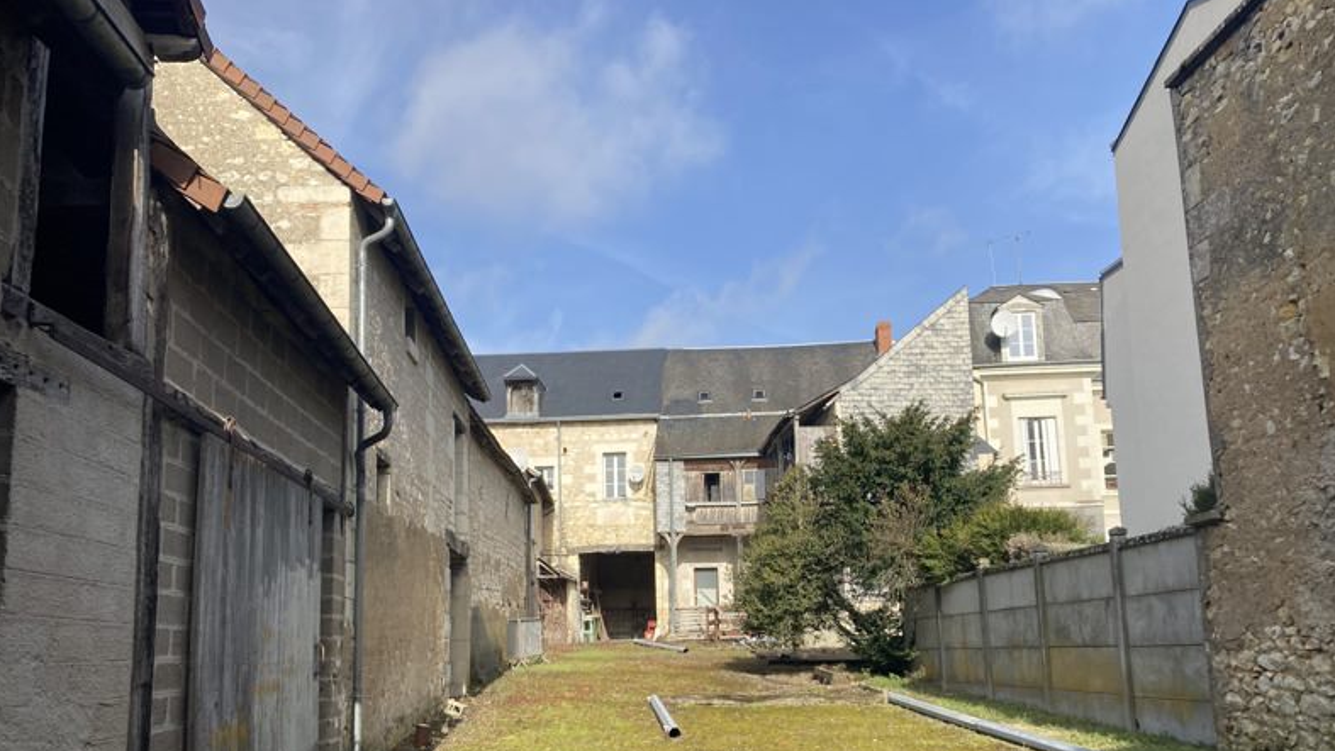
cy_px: 495
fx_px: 1098
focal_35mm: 31
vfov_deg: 37.4
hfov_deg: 62.6
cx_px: 670
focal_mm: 3.99
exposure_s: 1/1499
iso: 20
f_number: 1.8
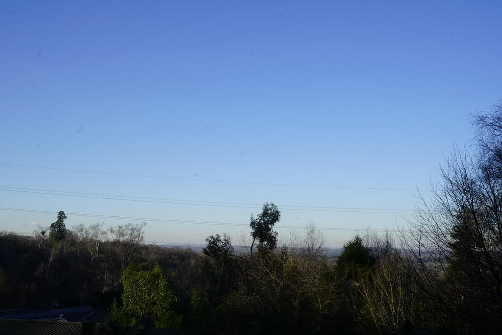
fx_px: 488
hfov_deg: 54.4
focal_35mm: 35
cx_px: 251
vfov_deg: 37.9
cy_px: 168
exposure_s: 1/100
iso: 100
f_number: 10
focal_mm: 35
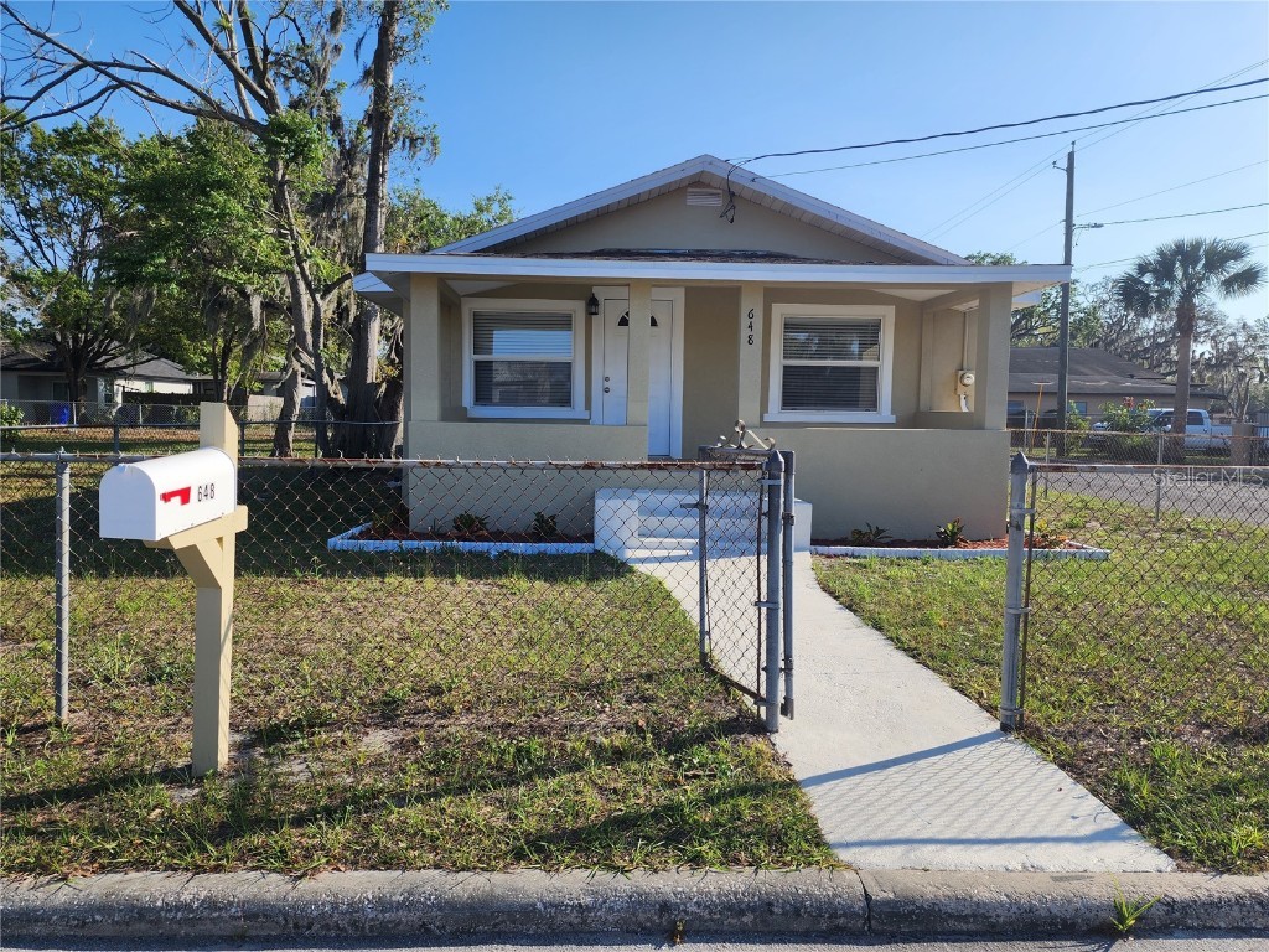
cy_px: 476
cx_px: 634
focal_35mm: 23
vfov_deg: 58.9
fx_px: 843
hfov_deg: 73.9
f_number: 1.8
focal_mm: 6.4
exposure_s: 1/1038
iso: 12
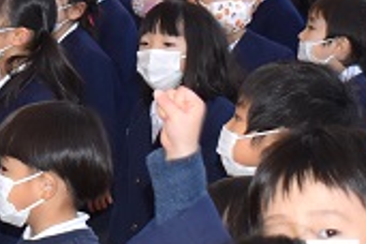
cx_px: -154
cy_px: 49
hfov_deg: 8.8
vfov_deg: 6.0
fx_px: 2318
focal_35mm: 228
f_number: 5
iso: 800
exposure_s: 1/100
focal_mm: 30
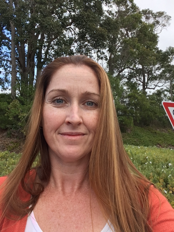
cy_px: 116
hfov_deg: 45.4
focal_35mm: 31
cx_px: 87
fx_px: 208
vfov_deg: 58.4
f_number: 2.4
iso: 50
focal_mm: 2.15
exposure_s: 1/316
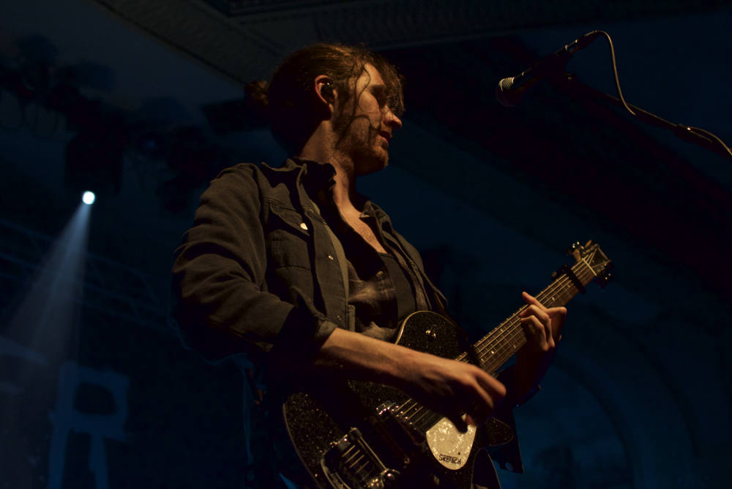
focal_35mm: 52
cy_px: 244
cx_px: 366
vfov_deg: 25.8
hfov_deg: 37.8
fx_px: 1068
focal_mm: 35
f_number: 2.8
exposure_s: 1/160
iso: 1600
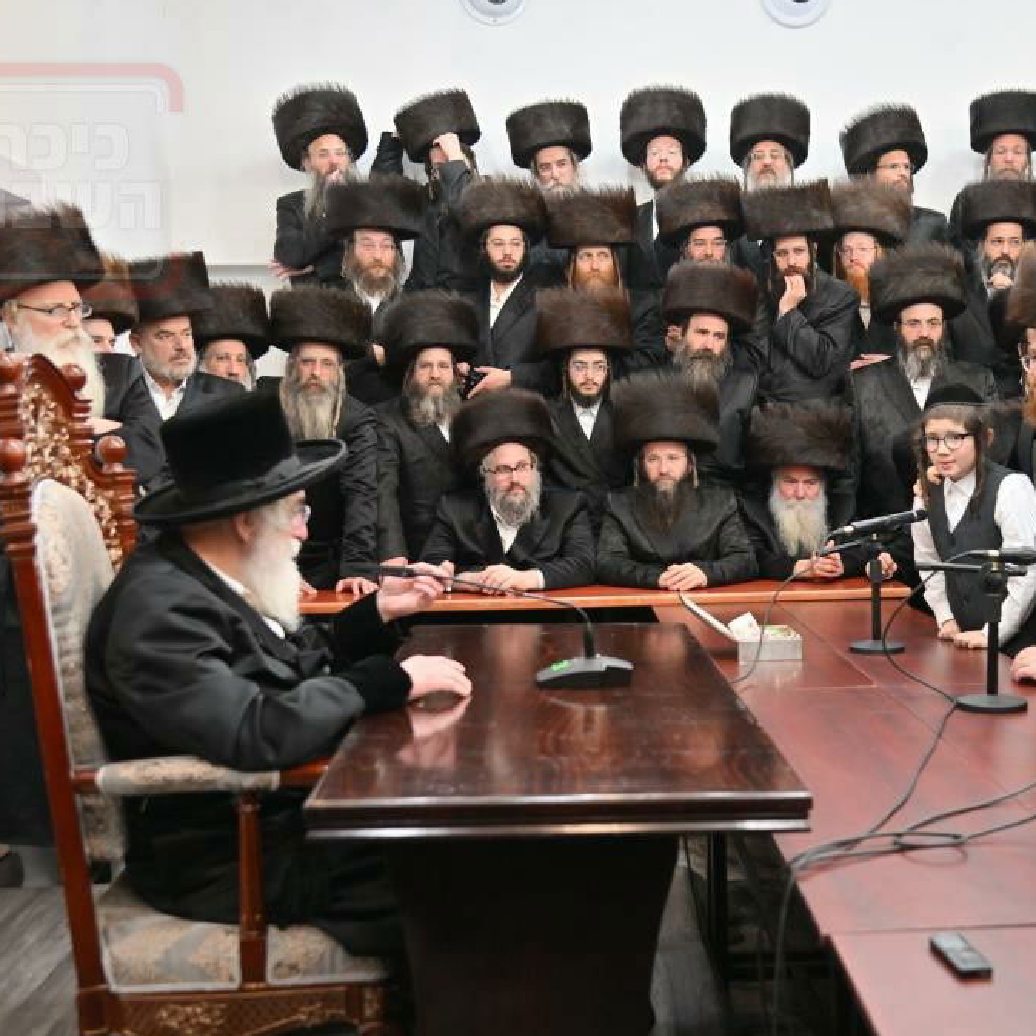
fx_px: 1490
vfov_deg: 38.3
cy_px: 520
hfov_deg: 38.0
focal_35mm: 44
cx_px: 673
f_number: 4
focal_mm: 34
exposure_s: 1/200
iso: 800
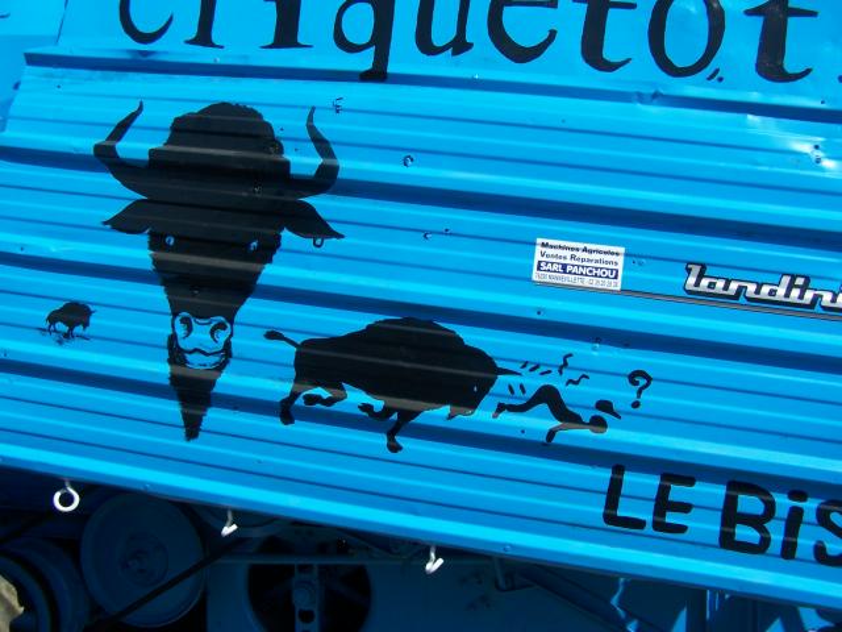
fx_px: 924
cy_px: 316
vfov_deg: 37.7
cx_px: 421
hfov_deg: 49.0
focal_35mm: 38
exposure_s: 1/750
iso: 80
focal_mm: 6.3
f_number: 4
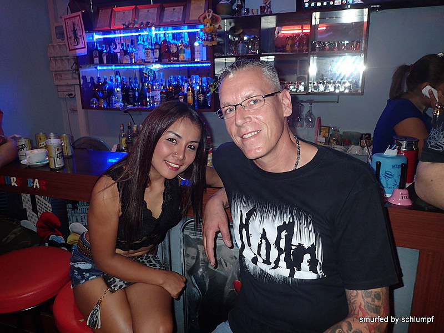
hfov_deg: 69.4
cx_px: 222
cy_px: 166
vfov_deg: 54.9
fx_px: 321
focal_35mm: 25
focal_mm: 4.5
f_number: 2
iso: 250
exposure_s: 1/30
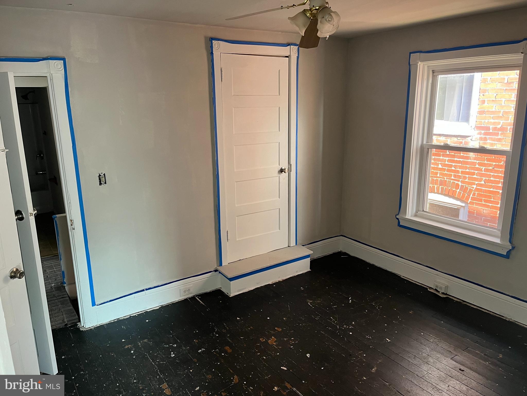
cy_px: 198
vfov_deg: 53.1
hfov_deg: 67.3
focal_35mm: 26
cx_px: 264
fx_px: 396
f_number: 1.6
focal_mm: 5.1
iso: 160
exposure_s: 1/60
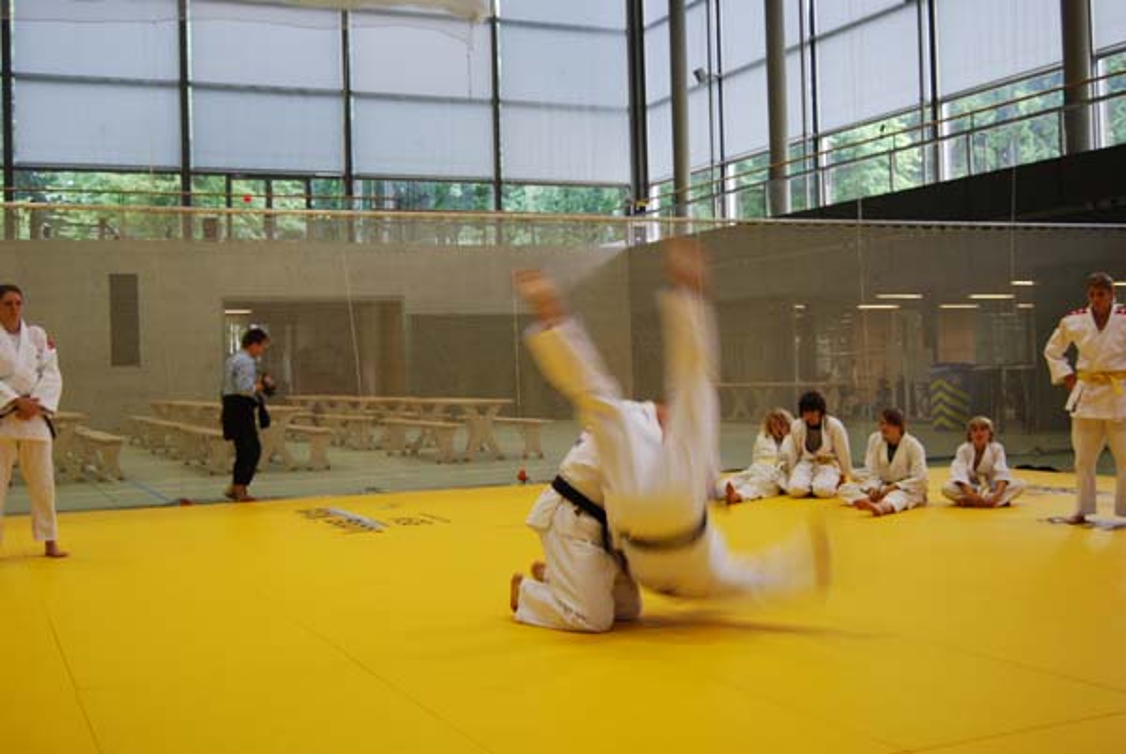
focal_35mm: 42
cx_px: 563
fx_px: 1316
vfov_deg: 32.0
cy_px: 377
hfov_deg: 46.3
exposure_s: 1/40
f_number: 4.2
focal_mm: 28
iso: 200
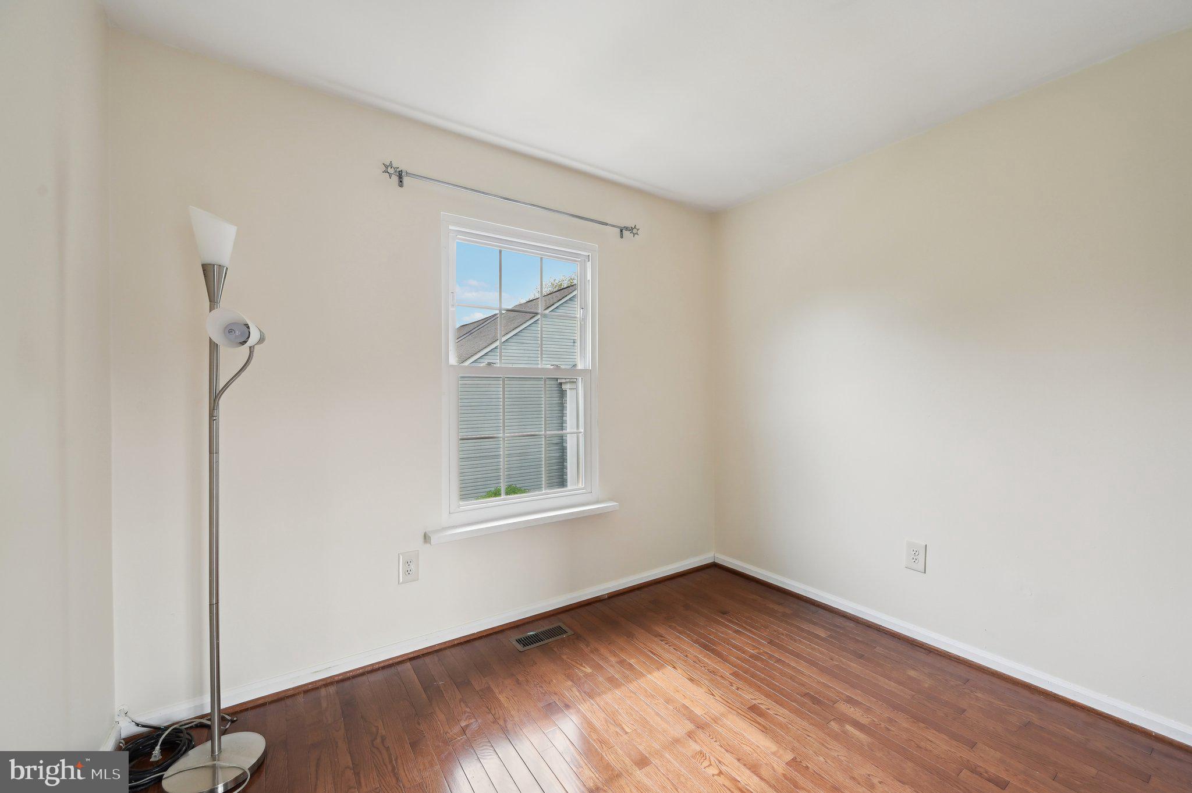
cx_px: 596
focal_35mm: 14
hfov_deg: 104.3
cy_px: 396
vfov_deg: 81.1
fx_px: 463
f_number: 8
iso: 100
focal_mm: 14
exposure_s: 1/30
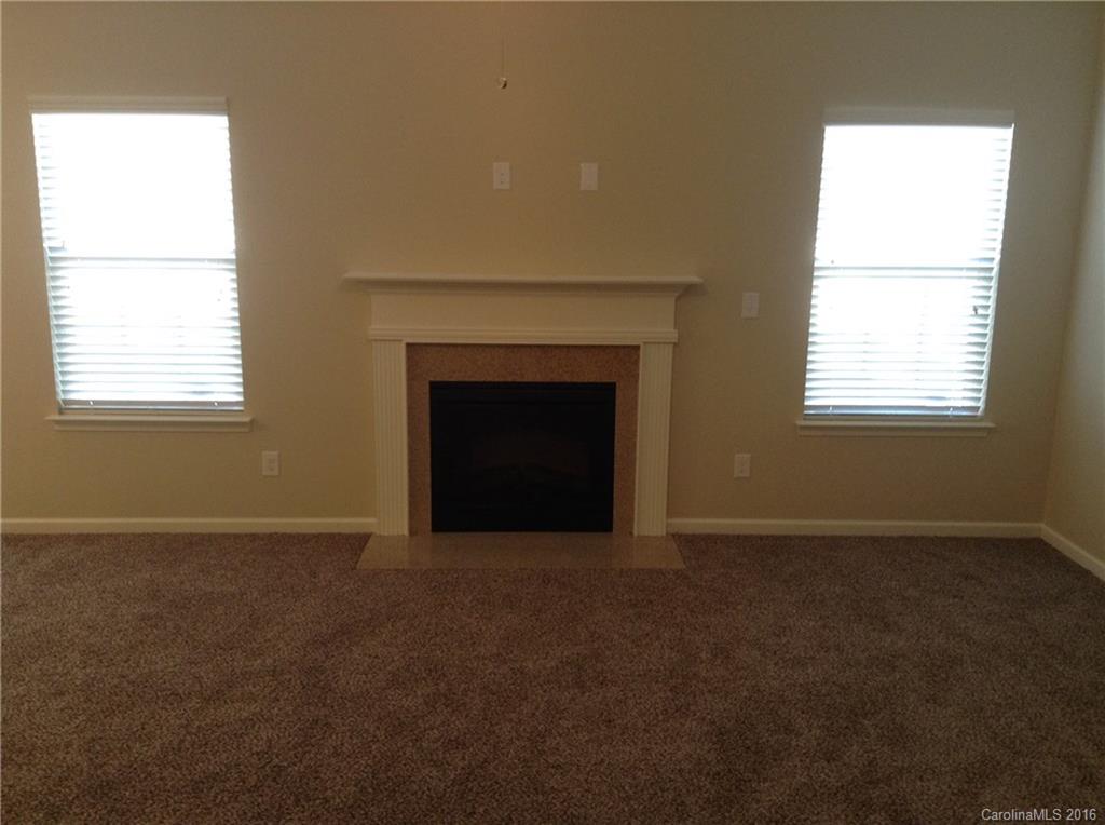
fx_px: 1051
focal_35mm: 33
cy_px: 412
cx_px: 552
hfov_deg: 55.4
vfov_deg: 42.8
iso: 64
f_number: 2.4
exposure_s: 1/24
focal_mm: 3.3
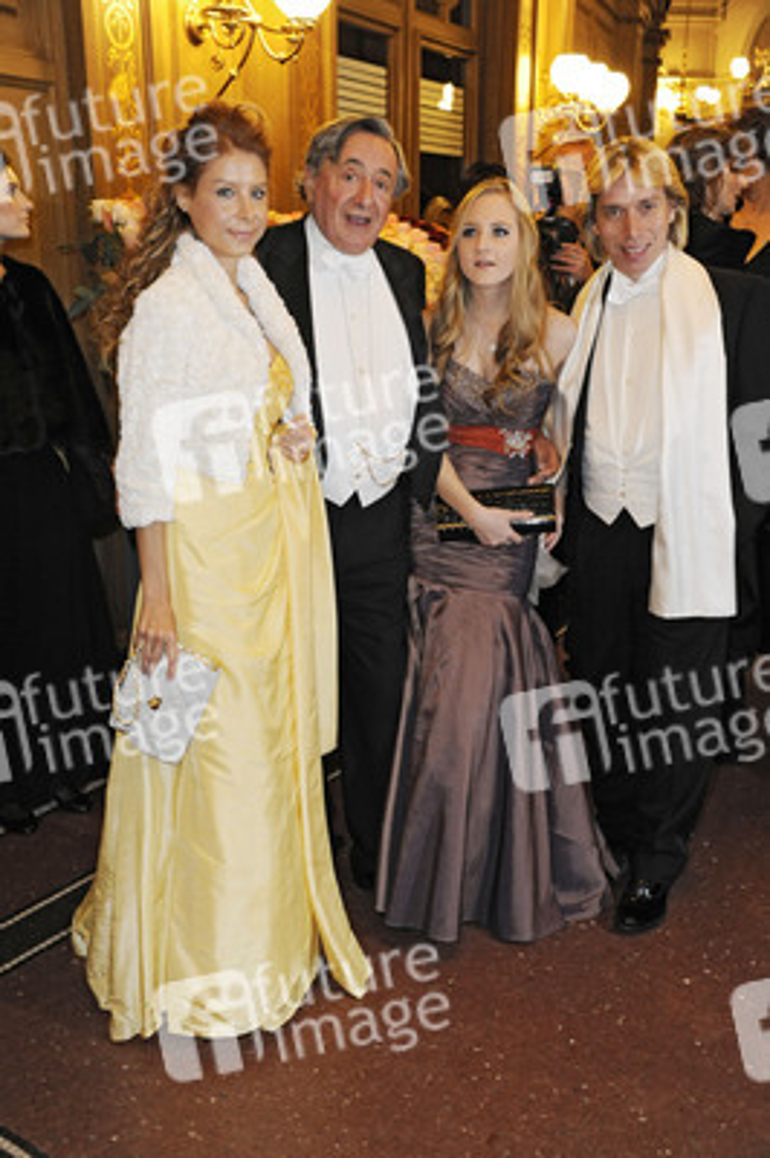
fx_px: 1285
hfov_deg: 33.3
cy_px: 579
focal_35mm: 40
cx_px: 385
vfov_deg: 48.5
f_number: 5.6
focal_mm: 40
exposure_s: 1/50
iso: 2500
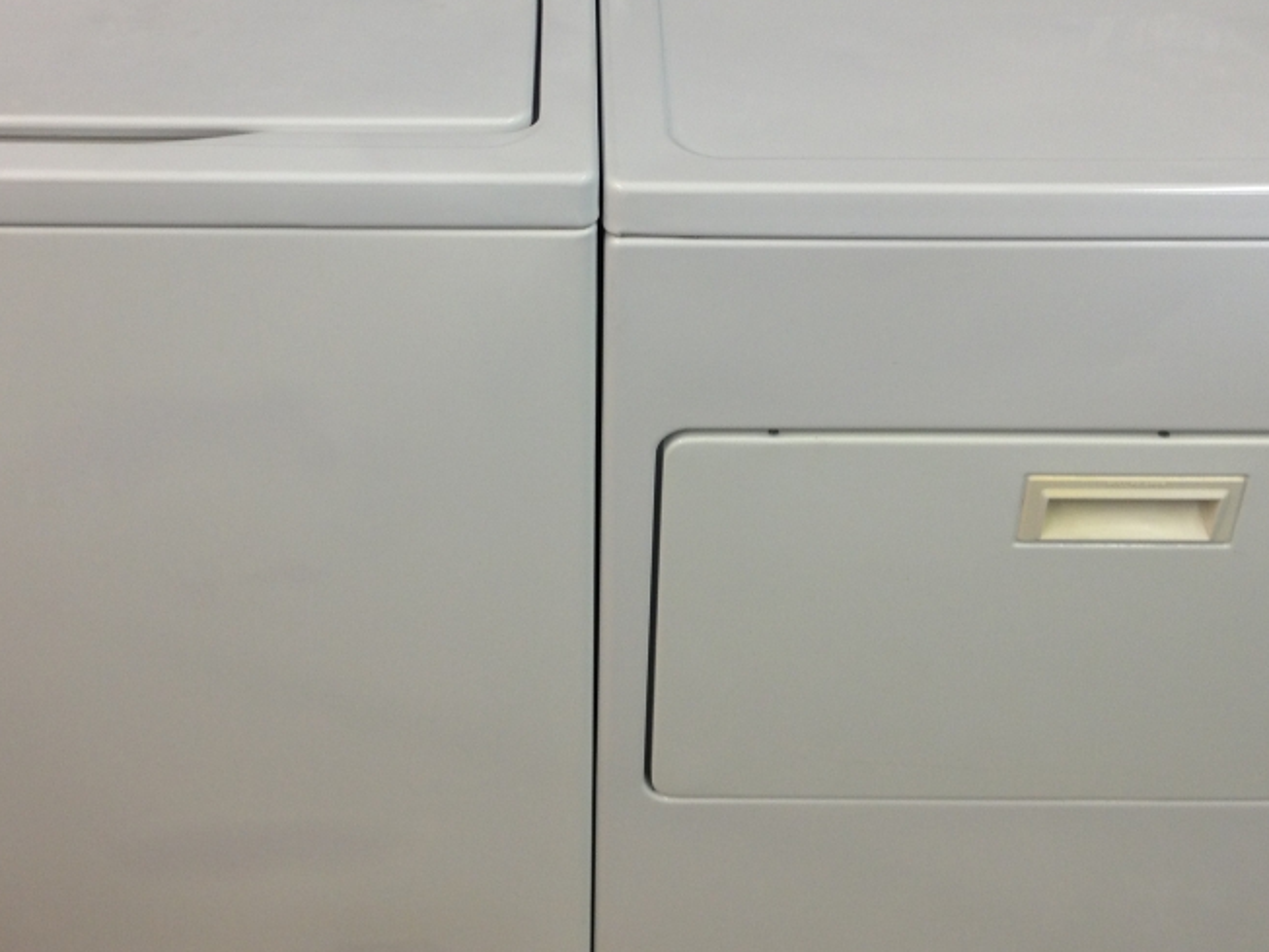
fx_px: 2016
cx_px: 617
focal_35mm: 55
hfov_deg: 34.9
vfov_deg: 26.4
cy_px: 313
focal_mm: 4.28
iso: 50
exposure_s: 1/24
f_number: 2.4
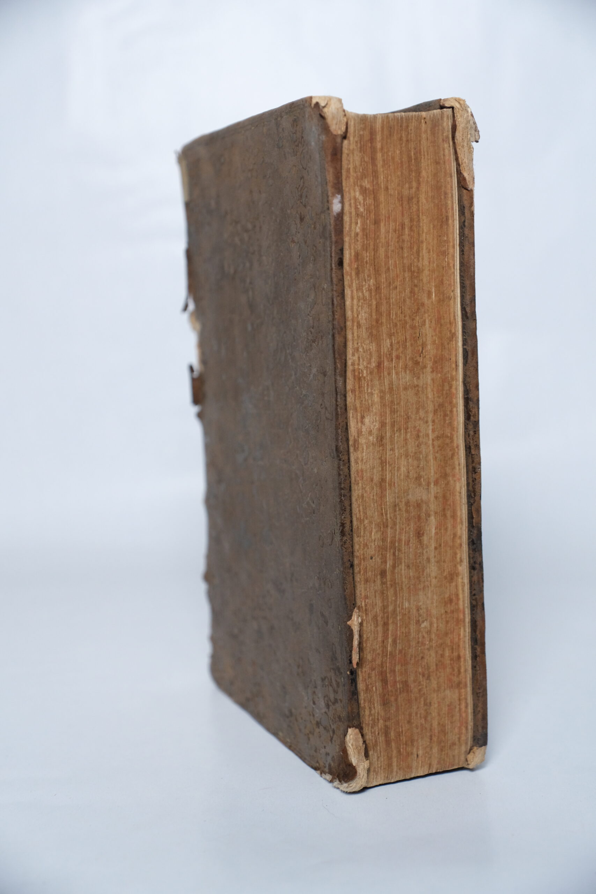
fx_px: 1117
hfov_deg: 29.9
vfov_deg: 43.6
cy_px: 447
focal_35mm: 45
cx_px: 298
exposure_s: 1/100
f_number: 4
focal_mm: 29.8
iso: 1250
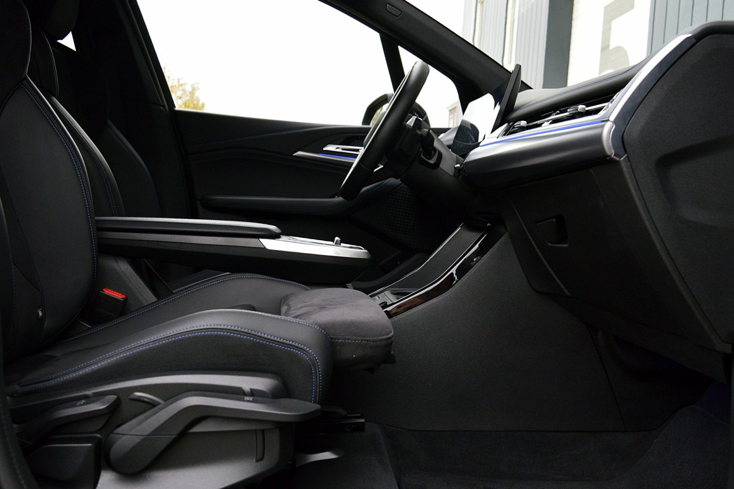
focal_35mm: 34
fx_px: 703
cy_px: 244
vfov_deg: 38.4
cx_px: 367
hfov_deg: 55.1
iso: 800
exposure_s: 1/60
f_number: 5.6
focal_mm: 23
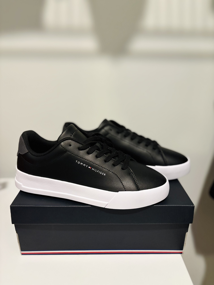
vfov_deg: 67.3
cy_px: 142
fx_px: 214
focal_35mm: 26
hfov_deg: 53.1
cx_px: 107
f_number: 1.6
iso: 500
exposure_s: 1/60
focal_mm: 5.96
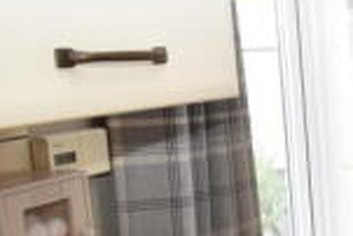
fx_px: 638
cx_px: 632
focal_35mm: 65
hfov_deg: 21.1
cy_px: 148
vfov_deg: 20.9
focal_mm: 10
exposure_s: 1/80
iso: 800
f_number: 7.1
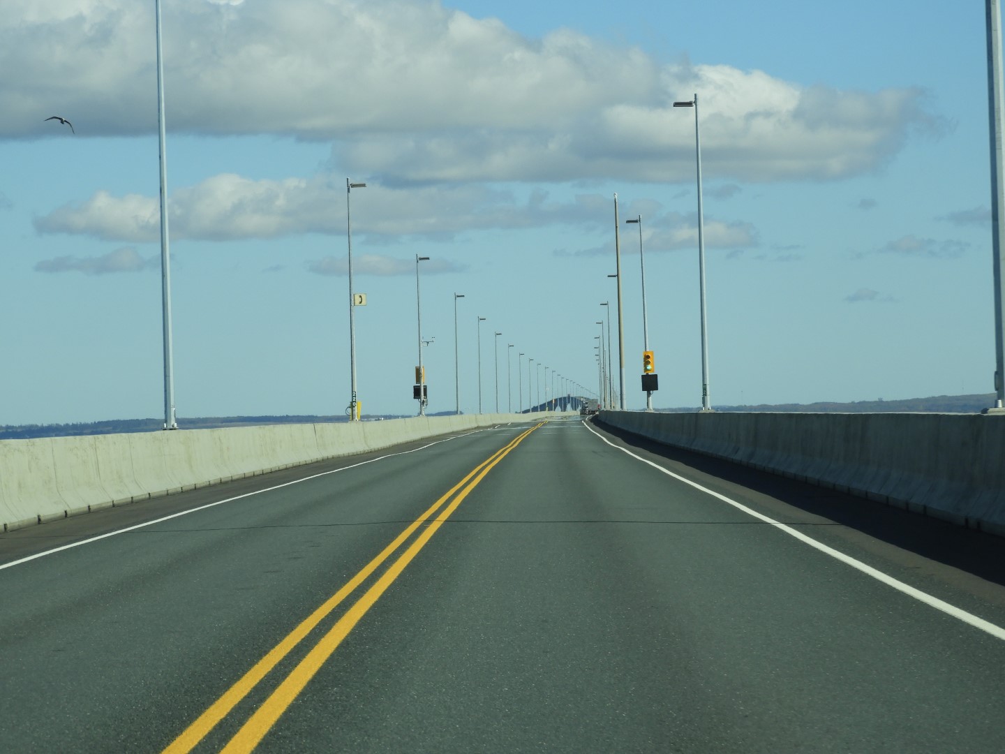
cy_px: 377
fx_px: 4355
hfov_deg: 13.2
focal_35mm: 150
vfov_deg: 9.9
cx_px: 502
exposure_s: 1/640
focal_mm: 26.9
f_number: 5.2
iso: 100
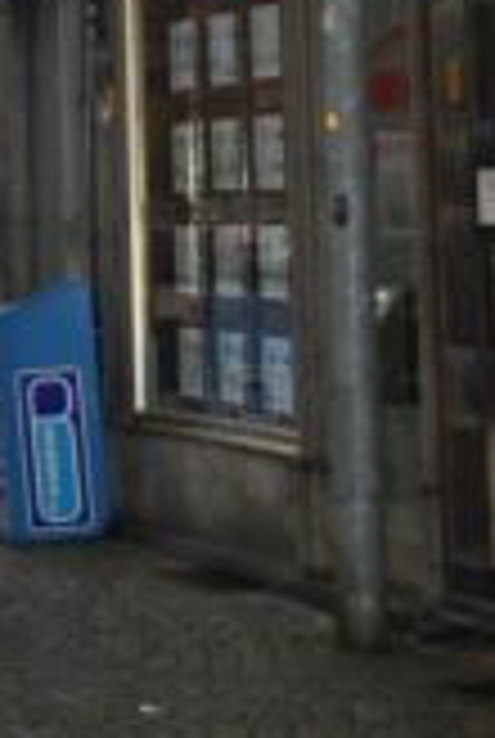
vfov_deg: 10.5
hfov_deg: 7.1
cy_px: -500
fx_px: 3840
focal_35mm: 187
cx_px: -446
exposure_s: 1/125
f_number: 4.8
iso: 180
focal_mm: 32
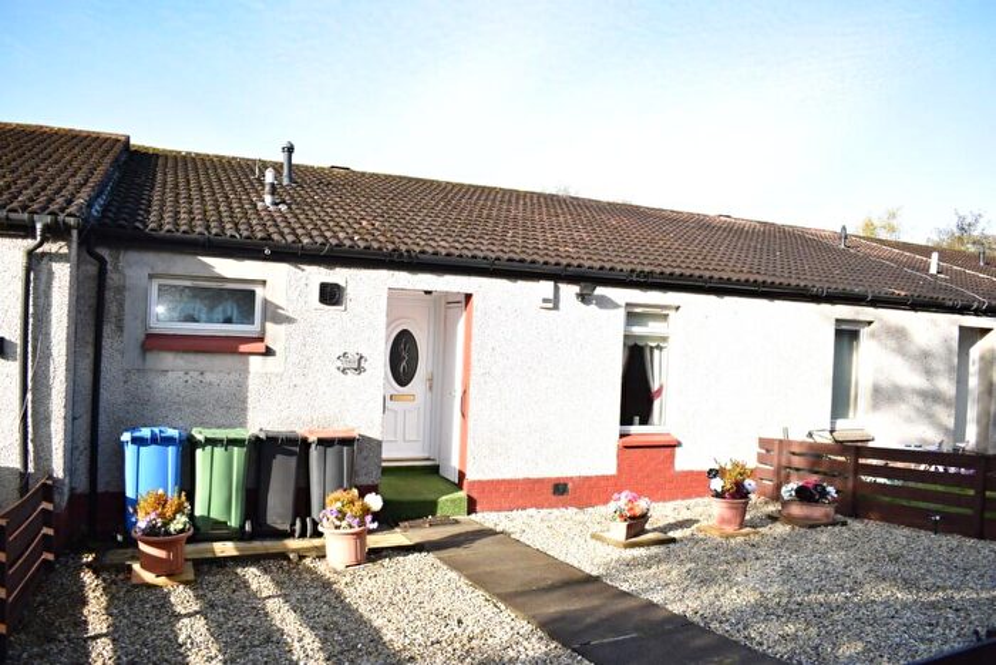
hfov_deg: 67.4
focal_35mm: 27
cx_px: 498
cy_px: 332
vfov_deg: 47.9
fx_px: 747
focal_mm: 18
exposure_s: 1/200
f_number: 4.5
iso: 100
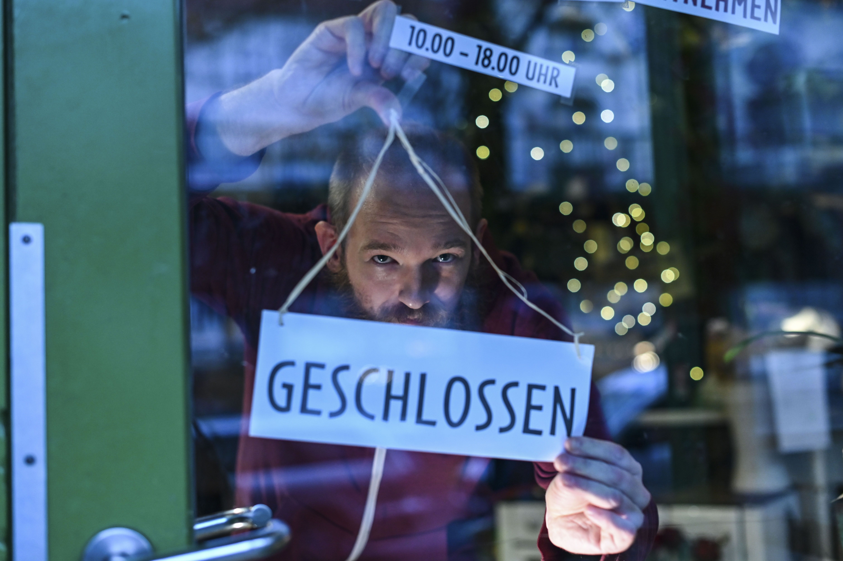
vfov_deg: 27.0
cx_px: 422
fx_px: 1170
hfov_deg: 39.6
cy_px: 280
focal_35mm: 50
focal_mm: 50
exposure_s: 1/400
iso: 2000
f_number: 2.5
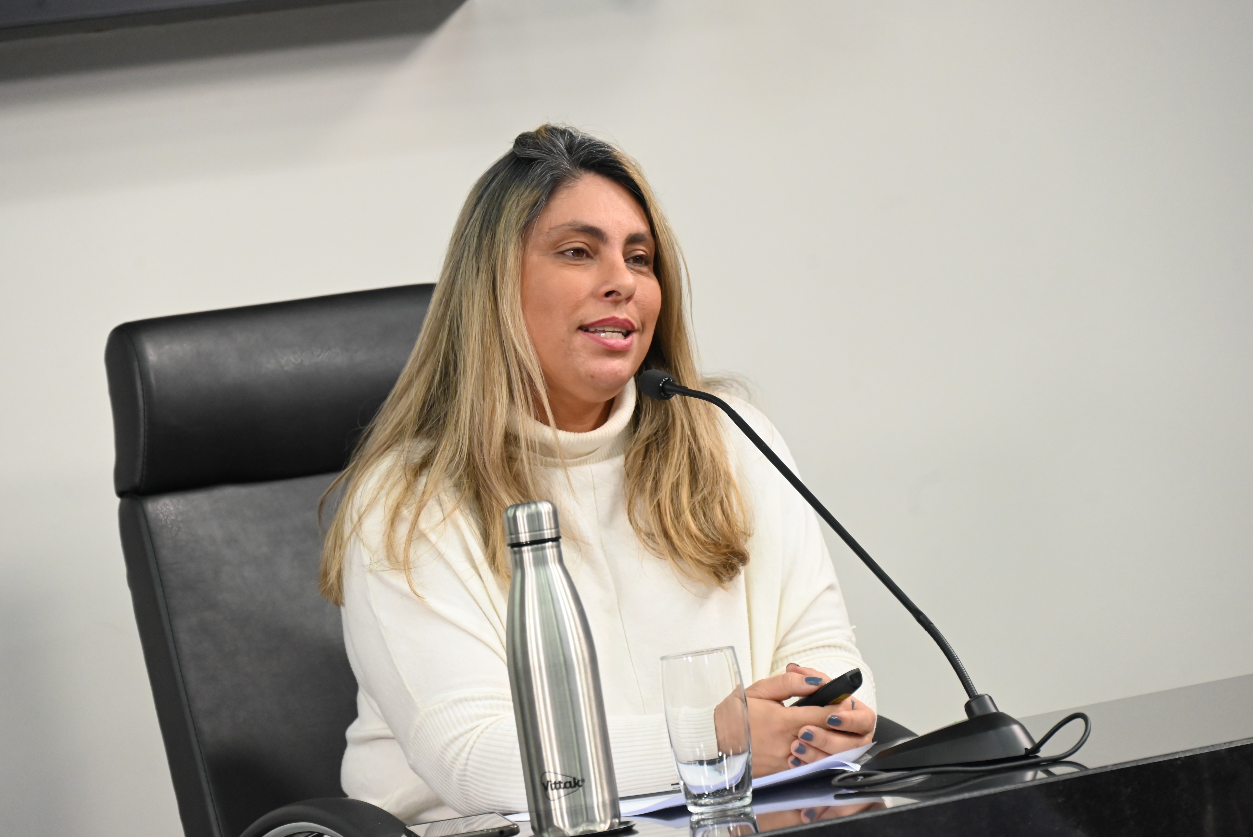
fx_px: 5571
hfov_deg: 12.8
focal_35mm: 160
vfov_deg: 8.6
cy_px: 418
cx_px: 626
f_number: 6.3
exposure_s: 1/200
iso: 3200
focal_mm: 160
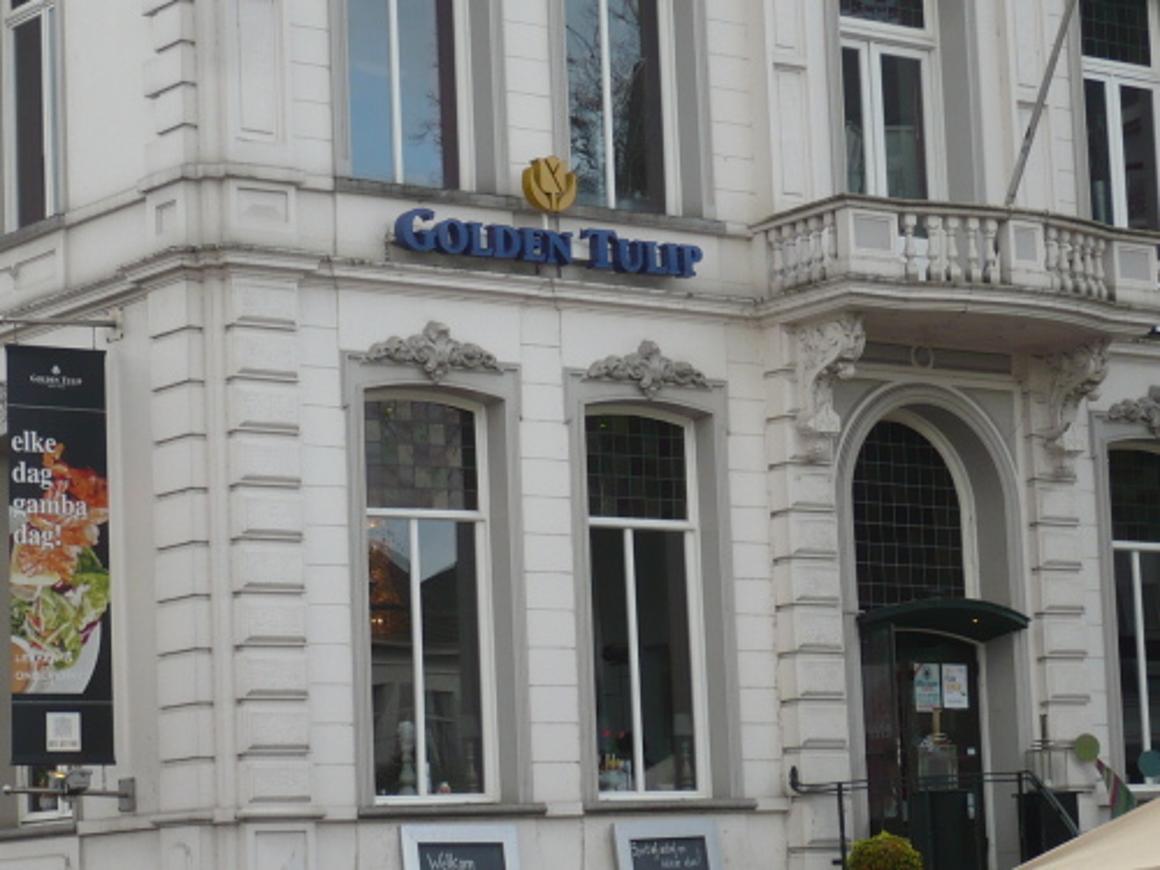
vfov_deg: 13.7
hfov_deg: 18.2
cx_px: 580
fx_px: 3619
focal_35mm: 108
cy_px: 435
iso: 100
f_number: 4.3
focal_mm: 13
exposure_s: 1/320
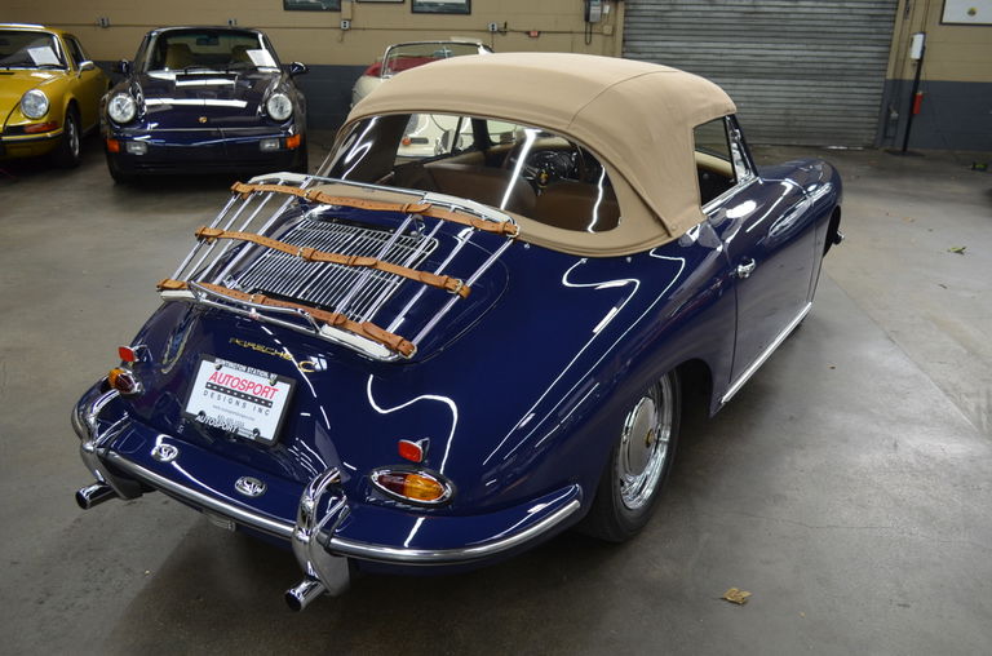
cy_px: 328
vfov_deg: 43.4
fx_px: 825
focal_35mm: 30
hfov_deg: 62.1
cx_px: 496
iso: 450
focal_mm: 20
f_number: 4
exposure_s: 1/60
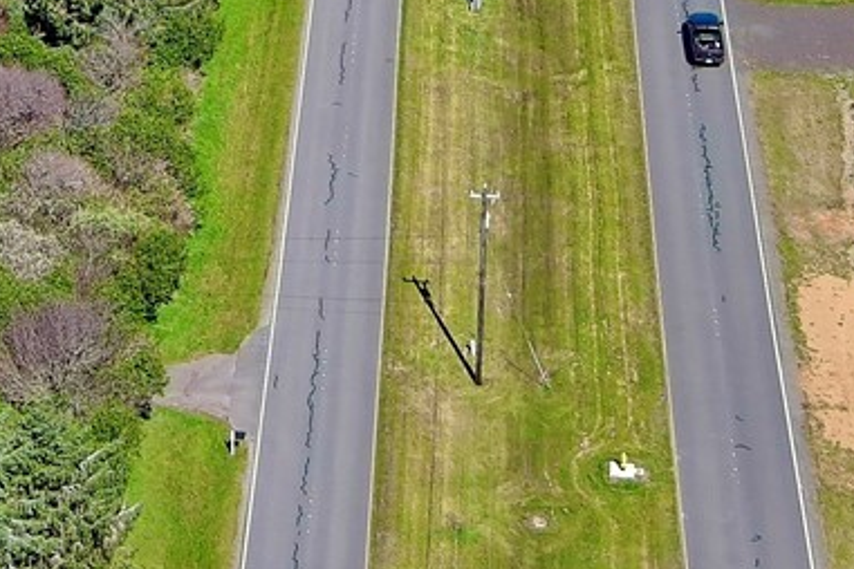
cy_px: -382
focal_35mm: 129
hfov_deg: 15.8
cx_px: 167
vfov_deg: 10.2
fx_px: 3060
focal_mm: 10.57
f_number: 2.8
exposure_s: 1/1156
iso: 100
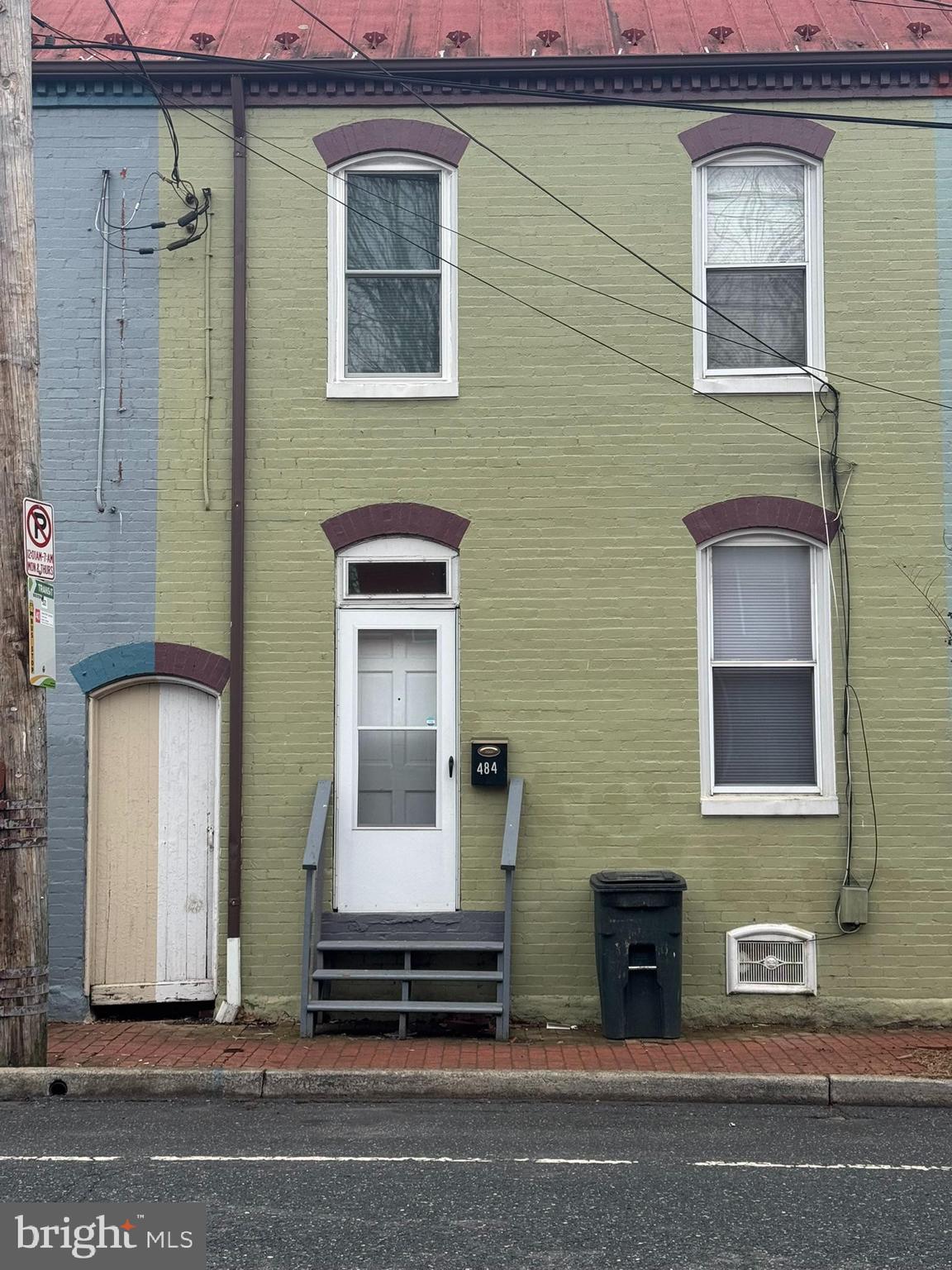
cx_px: 476
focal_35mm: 48
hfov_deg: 30.3
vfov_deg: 39.7
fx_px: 1760
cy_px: 635
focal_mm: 6.76
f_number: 1.78
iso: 64
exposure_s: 1/1215
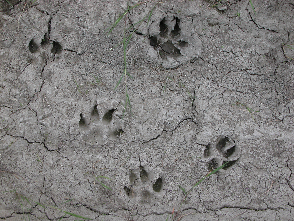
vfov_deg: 29.1
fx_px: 425
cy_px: 110
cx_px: 147
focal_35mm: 50
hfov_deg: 38.2
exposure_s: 1/235
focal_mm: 12.7
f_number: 5.4
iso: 100
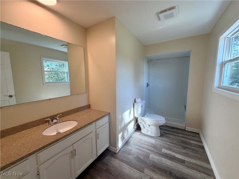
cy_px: 90
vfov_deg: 85.7
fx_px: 97
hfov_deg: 102.1
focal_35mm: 14
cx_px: 120
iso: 80
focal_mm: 2.22
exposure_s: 1/120
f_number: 2.2
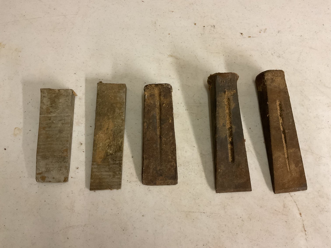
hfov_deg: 61.7
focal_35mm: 29
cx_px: 166
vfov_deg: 48.2
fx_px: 277
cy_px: 124
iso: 250
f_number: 1.8
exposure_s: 1/60
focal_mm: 3
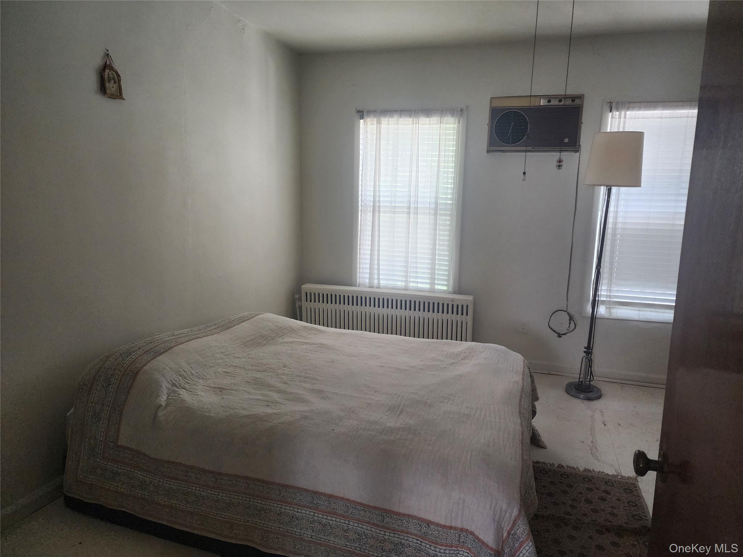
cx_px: 372
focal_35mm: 23
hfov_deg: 73.9
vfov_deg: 58.9
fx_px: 494
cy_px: 278
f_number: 1.8
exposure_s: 1/120
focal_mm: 6.4
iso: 250
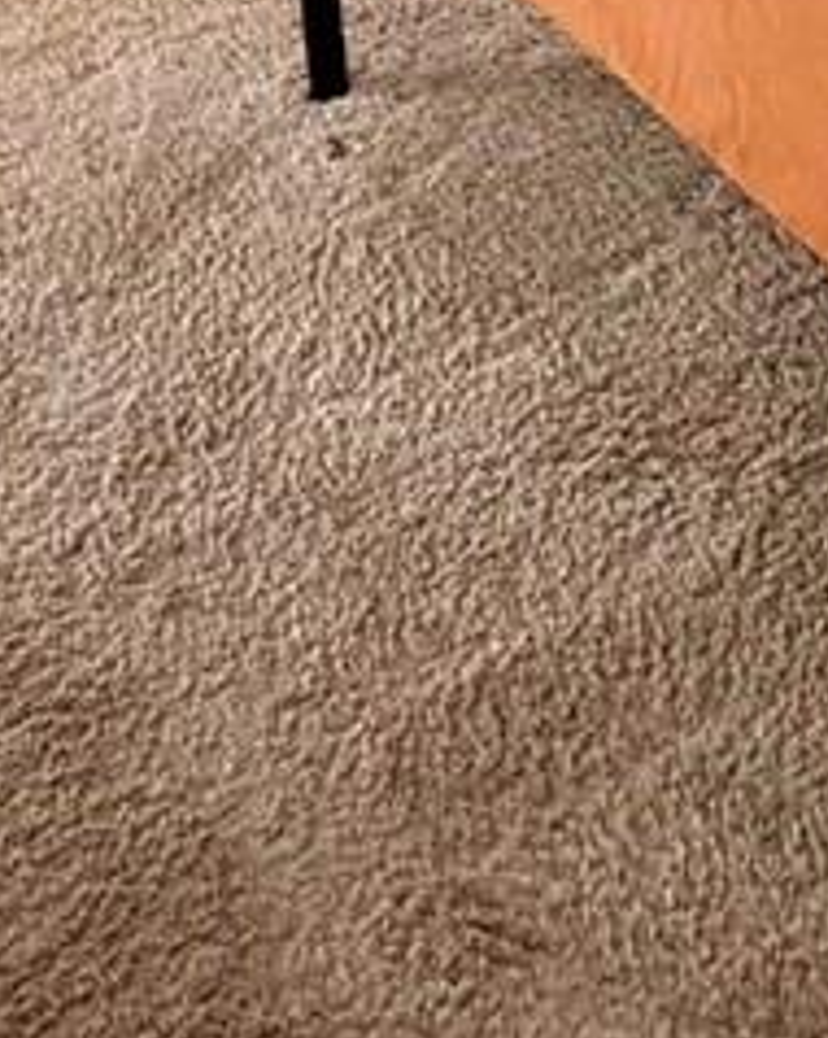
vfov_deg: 16.6
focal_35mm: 92
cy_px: -938
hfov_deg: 16.7
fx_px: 2822
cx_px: 466
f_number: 2.2
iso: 100
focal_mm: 2.22
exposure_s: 1/121
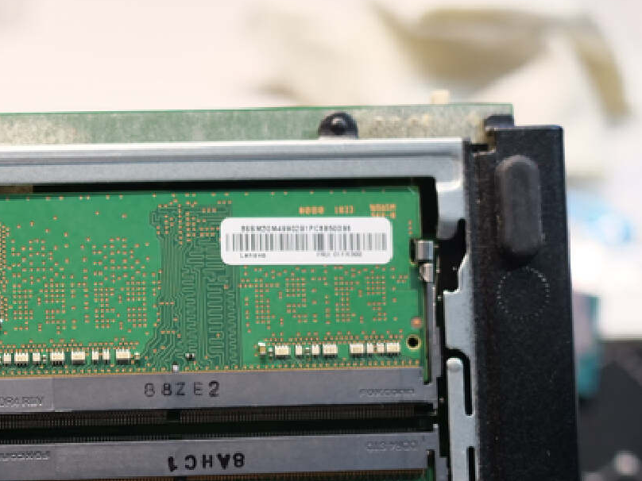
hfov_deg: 20.0
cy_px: 547
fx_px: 1762
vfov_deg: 15.1
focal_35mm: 95
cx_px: 4
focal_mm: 20
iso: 320
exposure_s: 1/60
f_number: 2
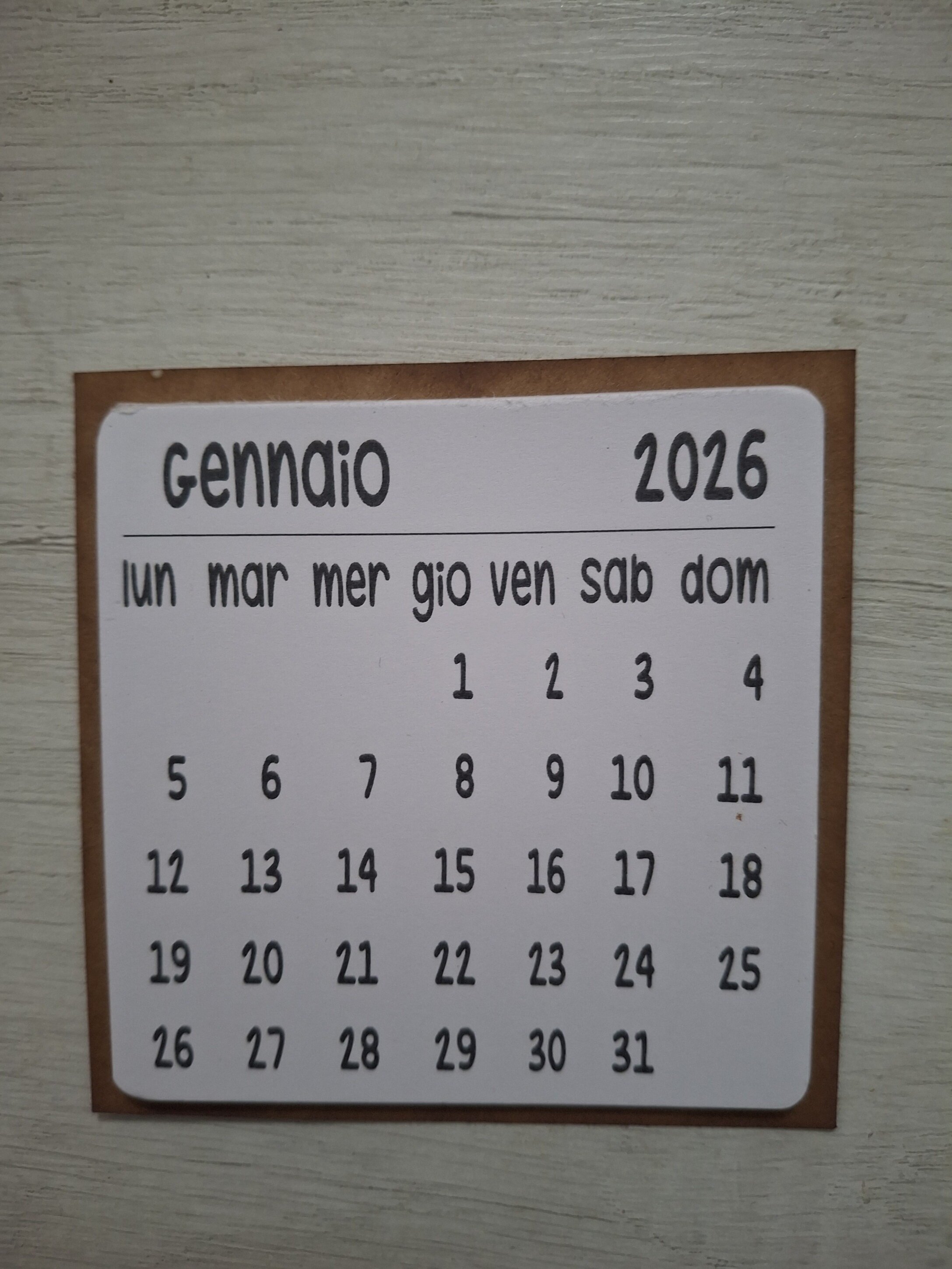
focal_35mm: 25
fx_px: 917
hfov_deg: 54.9
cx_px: 476
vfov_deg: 69.4
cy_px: 634
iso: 160
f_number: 1.8
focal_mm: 4.69
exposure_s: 1/50
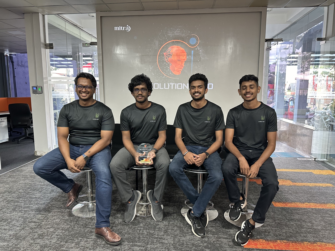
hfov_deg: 71.6
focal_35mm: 24
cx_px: 168
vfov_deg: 56.8
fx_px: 232
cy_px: 126
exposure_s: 1/60
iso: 400
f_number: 1.78
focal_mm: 6.86
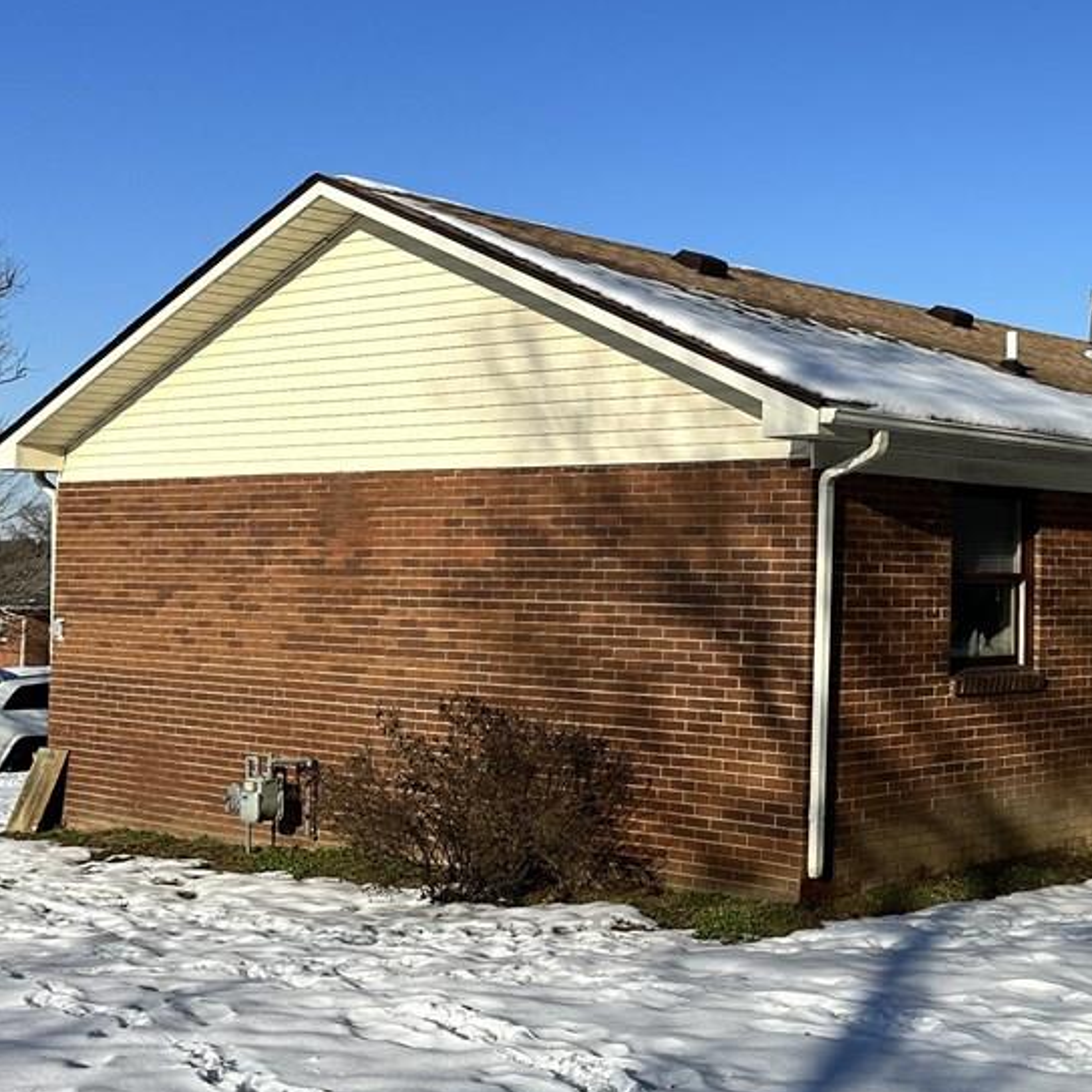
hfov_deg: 32.3
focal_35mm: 50
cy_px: 461
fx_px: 1785
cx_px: 995
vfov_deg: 34.0
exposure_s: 1/7576
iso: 80
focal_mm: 6.86
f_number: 1.78
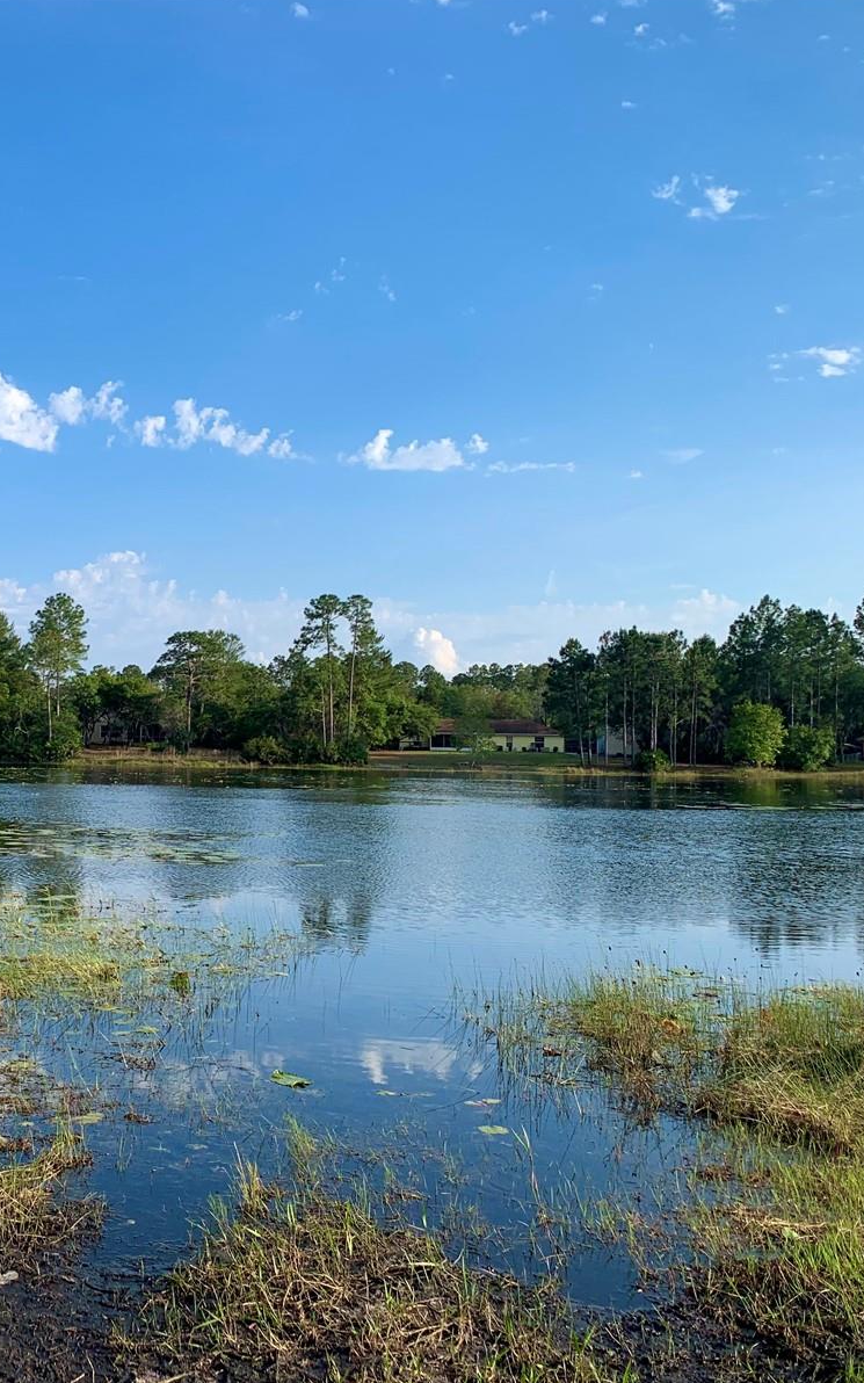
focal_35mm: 37
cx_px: 130
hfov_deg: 33.1
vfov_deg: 52.7
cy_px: 689
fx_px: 1394
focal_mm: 4.25
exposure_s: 1/1880
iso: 25
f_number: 1.8
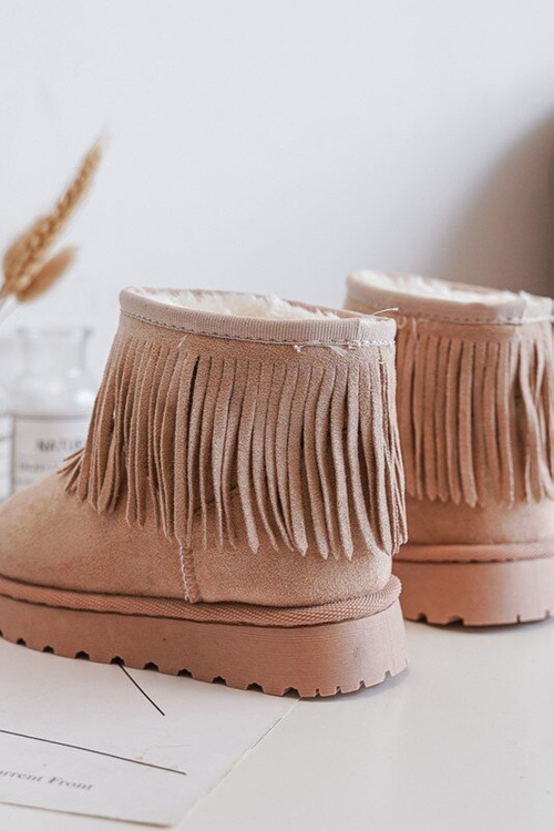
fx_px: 877
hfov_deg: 35.1
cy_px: 416
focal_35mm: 38
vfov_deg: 50.7
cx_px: 277
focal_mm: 38
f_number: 4
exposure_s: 1/100
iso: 500
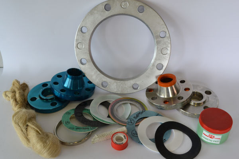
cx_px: 120
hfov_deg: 49.6
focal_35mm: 39
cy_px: 80
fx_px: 259
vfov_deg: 34.2
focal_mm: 26
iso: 400
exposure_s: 1/60
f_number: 8
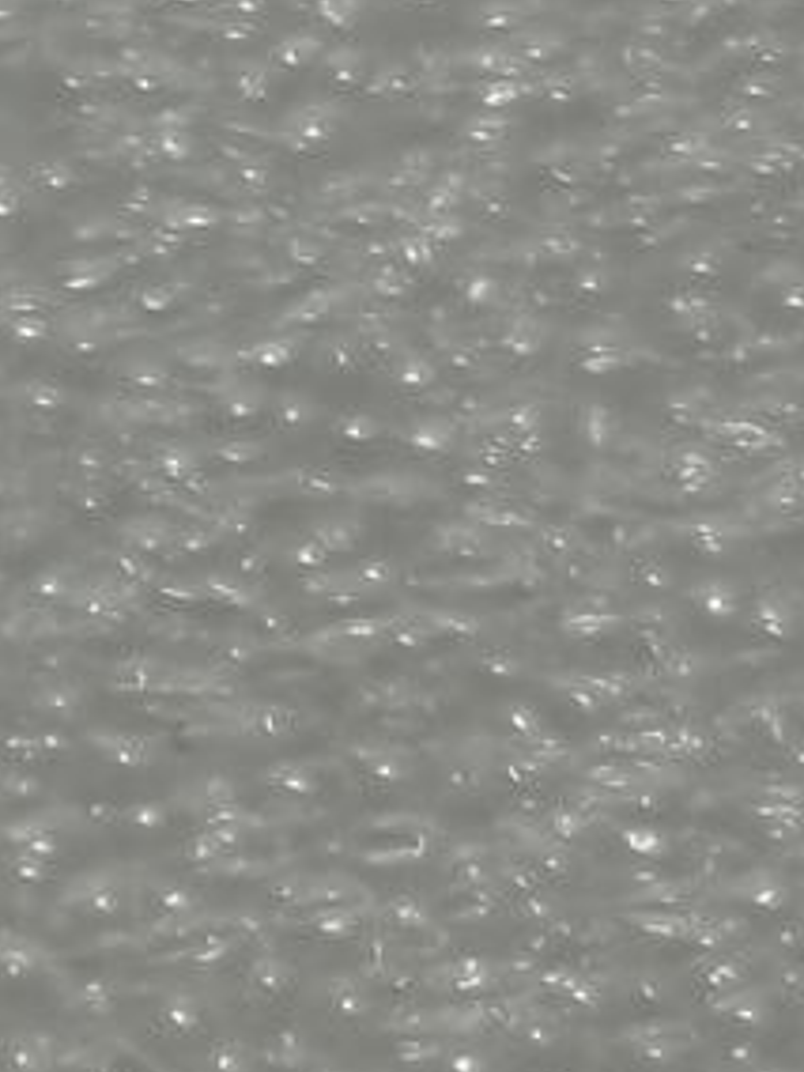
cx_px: -868
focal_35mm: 304
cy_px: 449
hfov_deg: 4.8
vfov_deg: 6.5
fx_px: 9414
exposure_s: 1/131
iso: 50
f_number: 1.8
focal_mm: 5.58
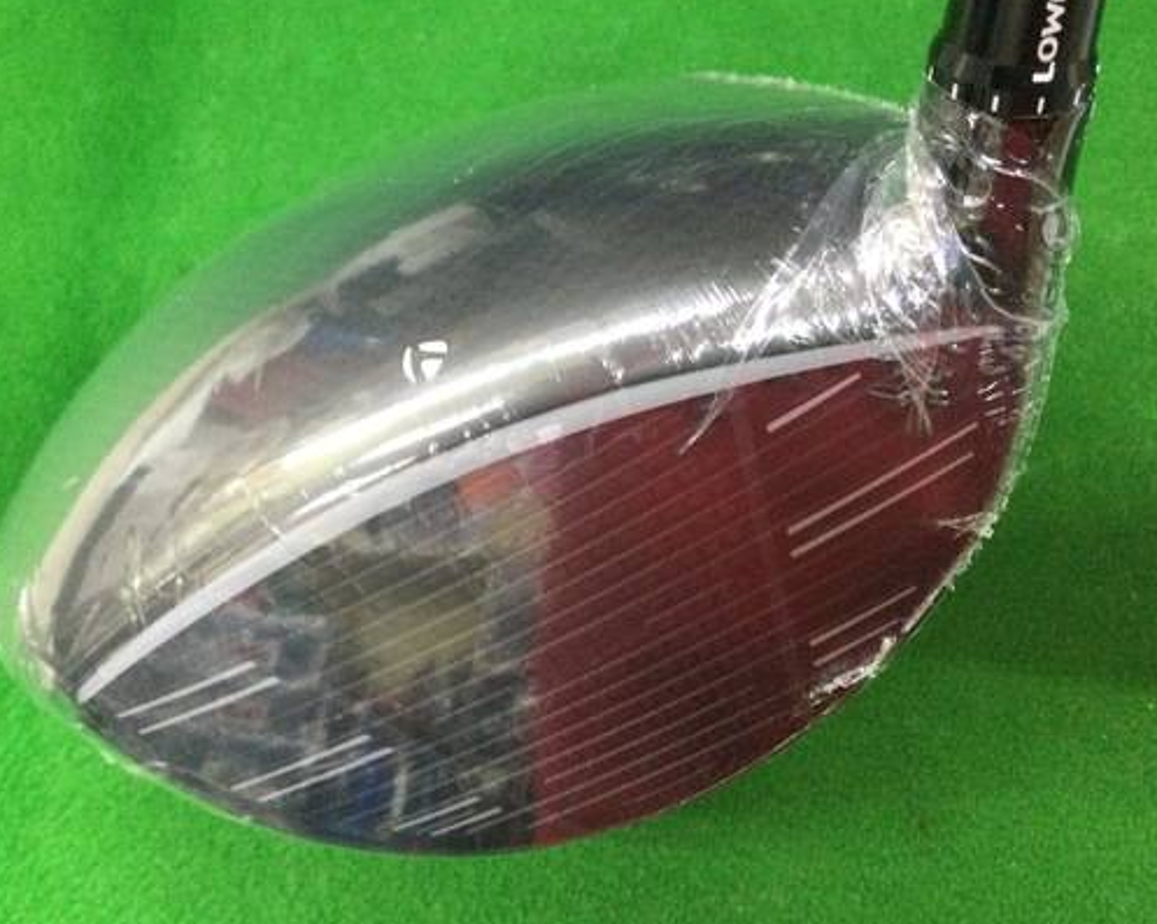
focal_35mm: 39
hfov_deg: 46.8
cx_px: 510
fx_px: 1335
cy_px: 456
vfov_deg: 38.2
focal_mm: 3.3
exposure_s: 1/30
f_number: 2.4
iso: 200
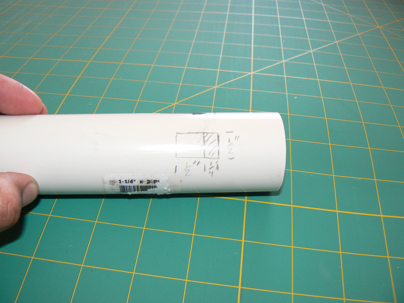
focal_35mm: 36
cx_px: 202
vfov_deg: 39.7
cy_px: 152
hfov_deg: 51.4
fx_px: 420
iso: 100
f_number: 2.8
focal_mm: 6
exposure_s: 1/30
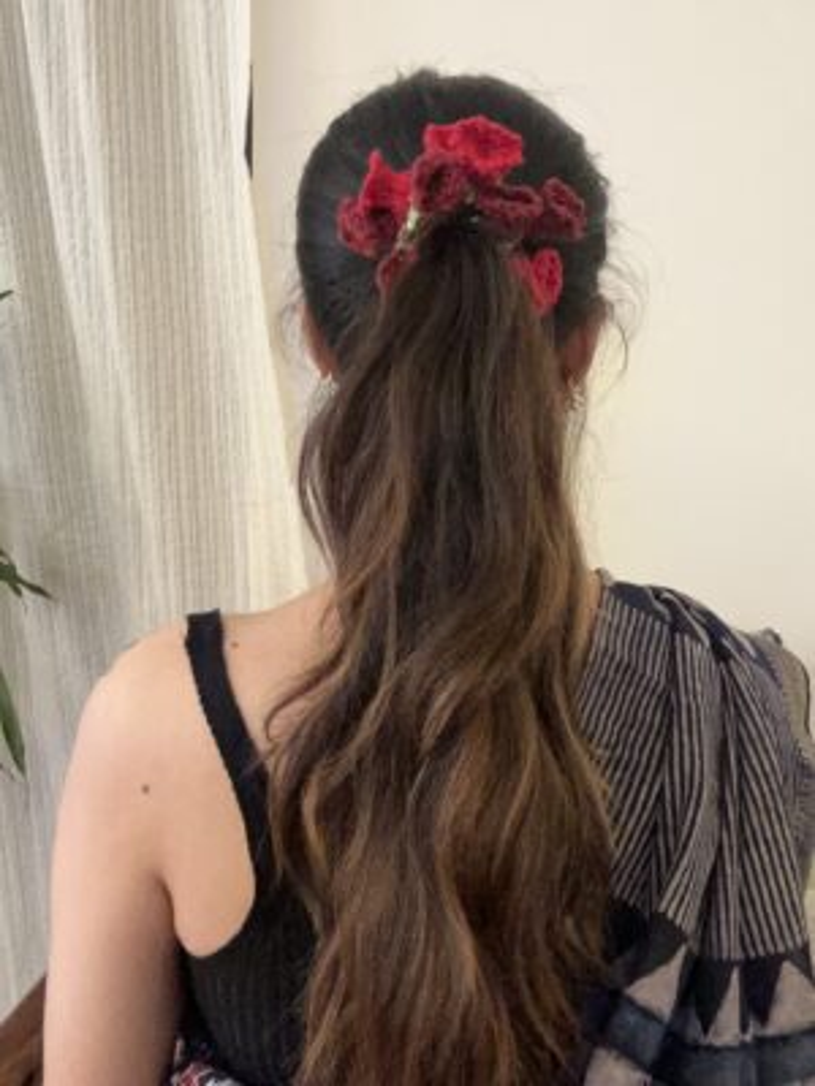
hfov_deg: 46.8
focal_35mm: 30
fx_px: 942
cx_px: 408
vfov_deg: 60.0
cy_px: 543
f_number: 1.9
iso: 400
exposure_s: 1/33
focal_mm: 2.69
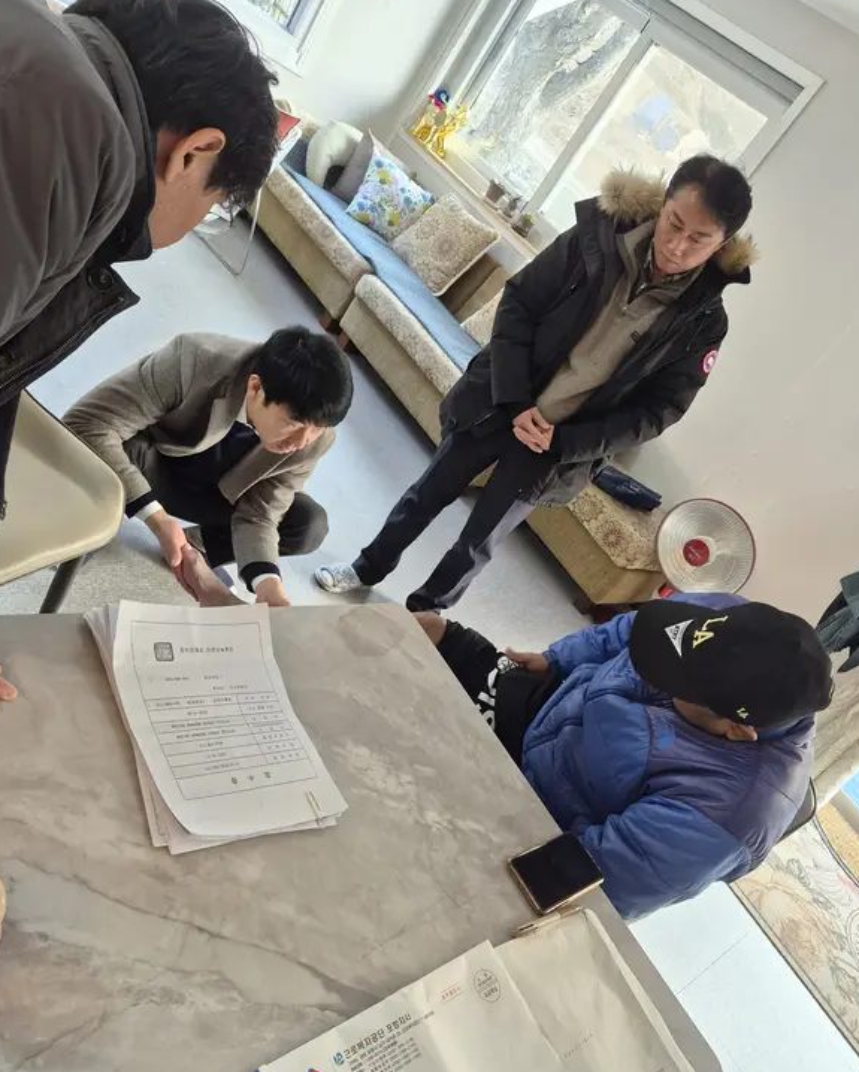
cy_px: 584
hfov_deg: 56.8
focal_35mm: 25
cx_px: 441
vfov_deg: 67.9
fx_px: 794
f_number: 1.8
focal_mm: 5.4
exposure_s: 1/120
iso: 200
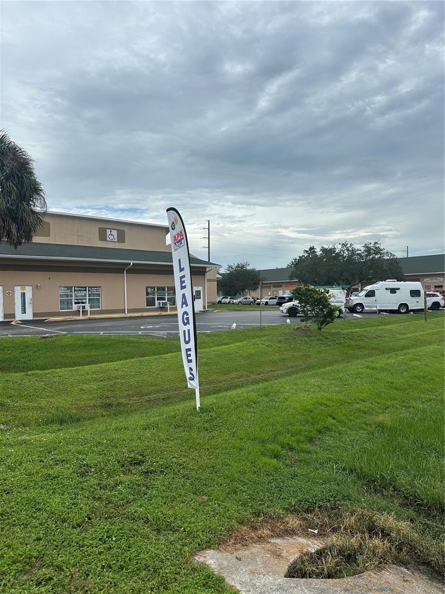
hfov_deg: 56.8
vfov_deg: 71.6
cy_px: 297
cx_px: 222
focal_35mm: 24
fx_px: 411
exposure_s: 1/4348
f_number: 1.78
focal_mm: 6.86
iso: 80
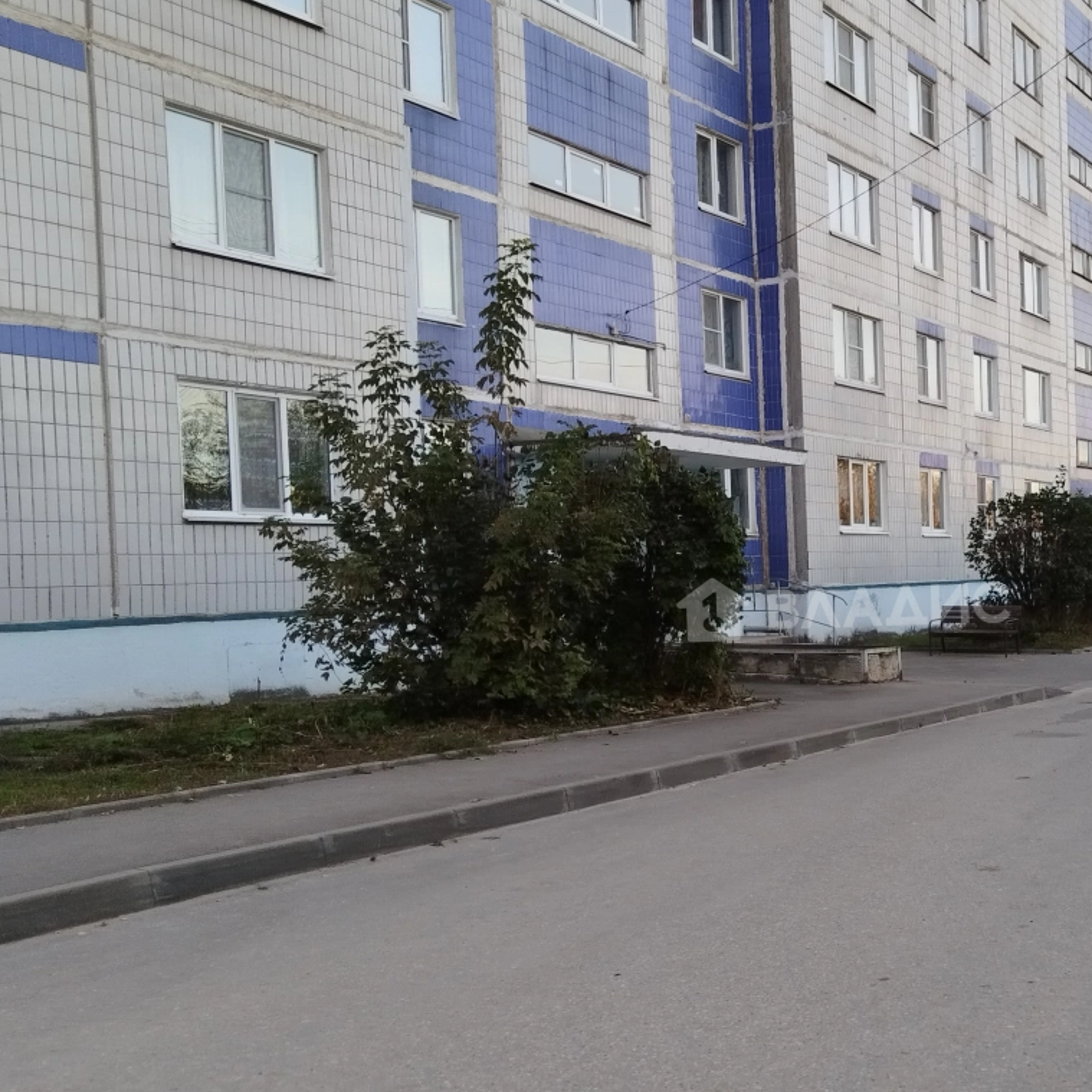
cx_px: 845
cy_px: 604
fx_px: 1356
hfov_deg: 42.3
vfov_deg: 43.8
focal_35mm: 38
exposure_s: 1/129
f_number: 1.9
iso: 100
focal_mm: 4.95
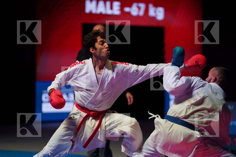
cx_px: 118
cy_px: 78
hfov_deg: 12.9
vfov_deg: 8.6
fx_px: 1042
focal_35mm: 159
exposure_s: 1/1000
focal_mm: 159
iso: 1250
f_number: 2.8
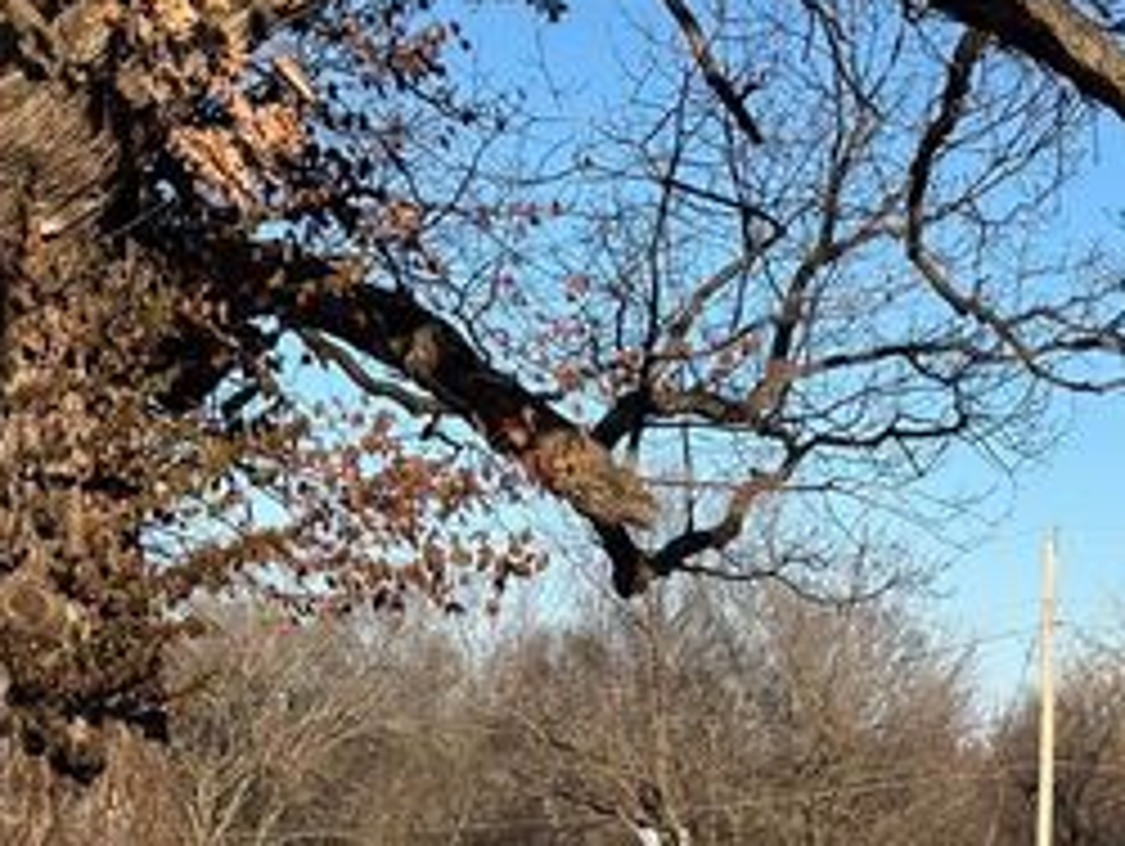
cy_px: 830
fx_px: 3383
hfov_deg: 18.4
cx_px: 1098
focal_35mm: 104
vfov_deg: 14.1
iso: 32
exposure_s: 1/2342
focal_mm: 5.96
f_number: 1.6
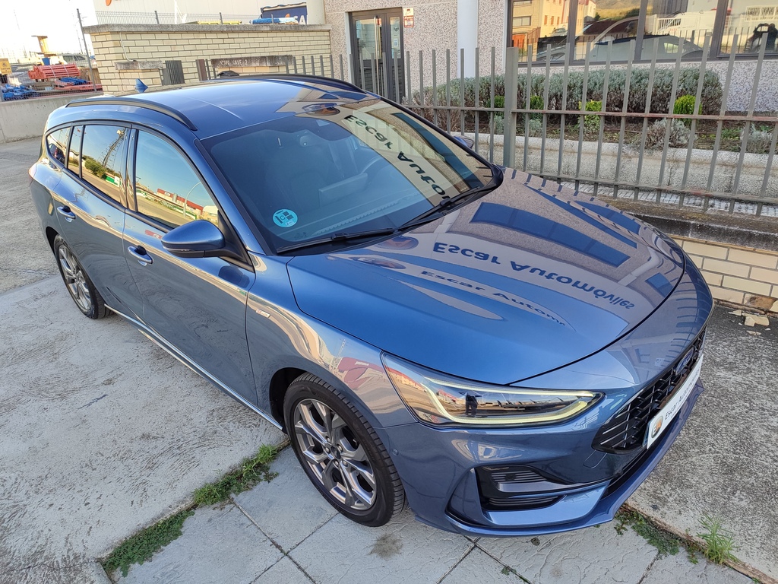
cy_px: 292
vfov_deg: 54.9
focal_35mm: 25
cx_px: 389
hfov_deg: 69.4
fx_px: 562
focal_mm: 5.95
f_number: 1.89
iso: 50
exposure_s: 1/175
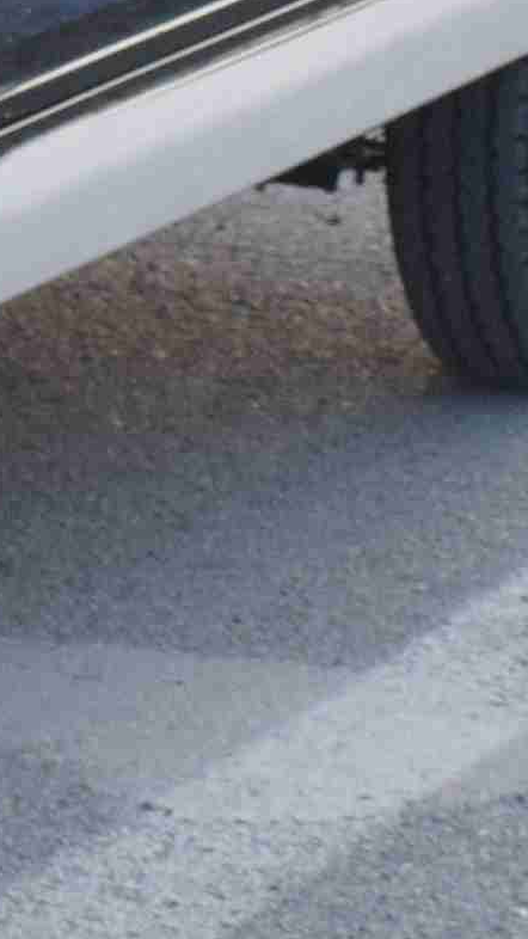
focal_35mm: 300
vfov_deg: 7.0
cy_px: -694
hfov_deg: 3.8
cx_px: -1785
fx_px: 7469
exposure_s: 1/250
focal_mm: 25
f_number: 8
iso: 800
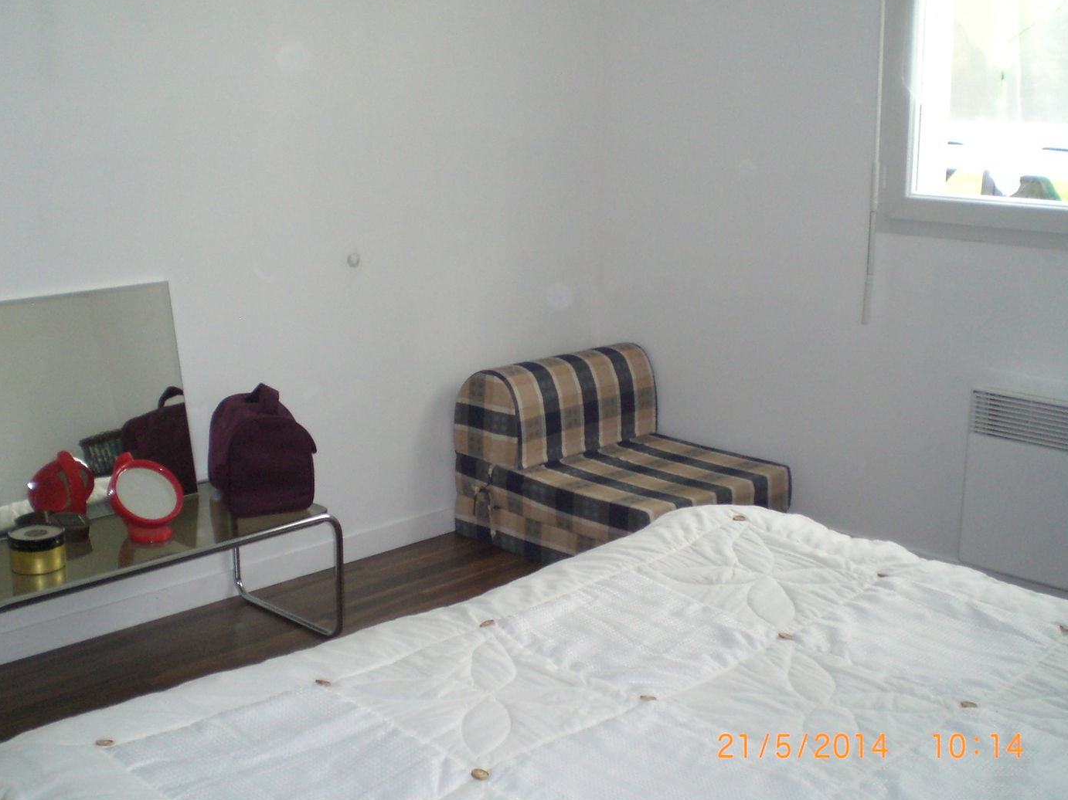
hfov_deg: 42.9
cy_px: 377
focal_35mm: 44
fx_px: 1357
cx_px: 481
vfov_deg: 32.9
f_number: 3.1
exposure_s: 1/60
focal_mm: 6.3
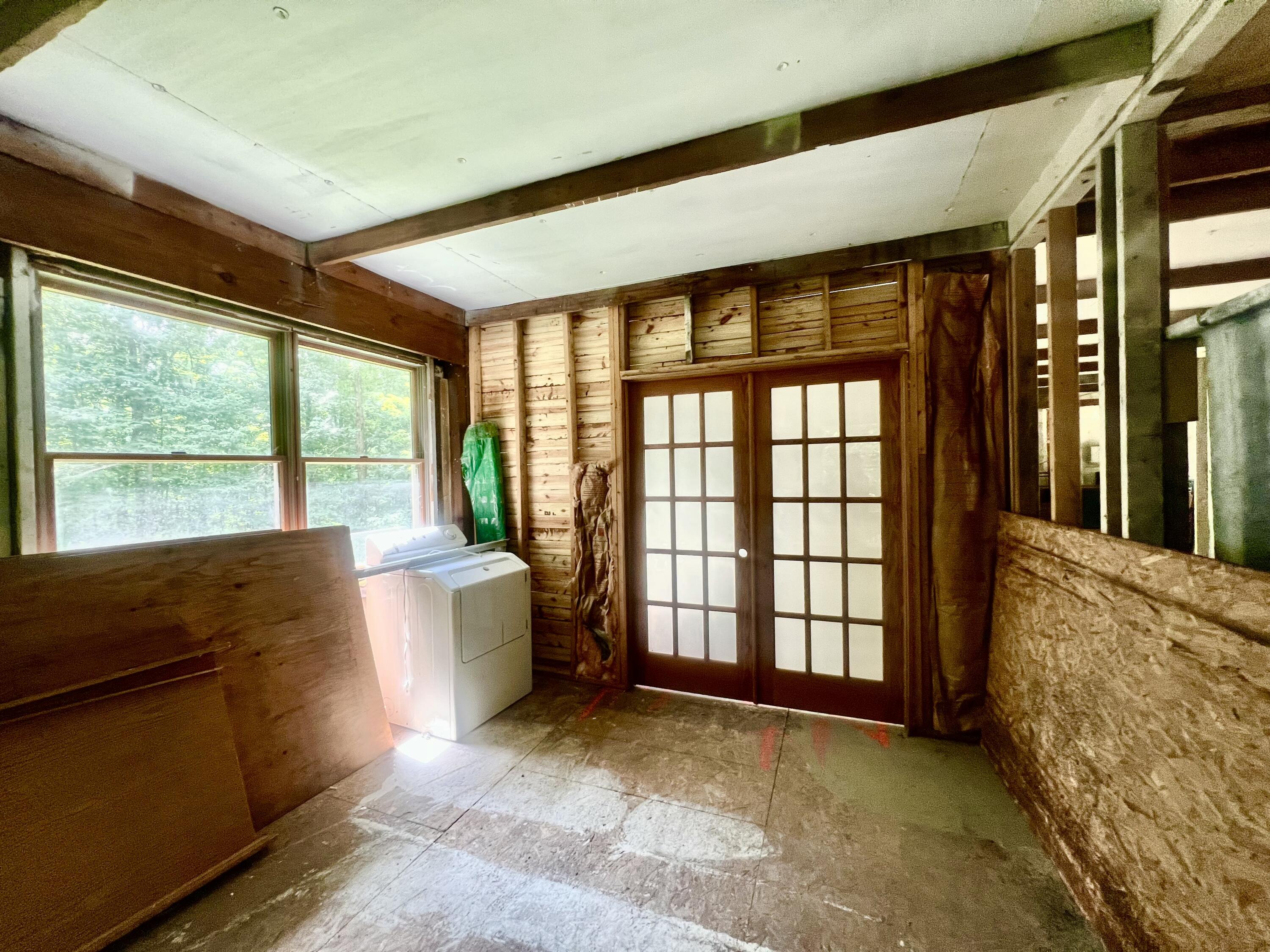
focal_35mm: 13
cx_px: 635
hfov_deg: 106.2
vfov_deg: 89.9
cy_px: 476
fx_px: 477
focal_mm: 1.57
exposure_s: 1/120
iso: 160
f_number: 1.8
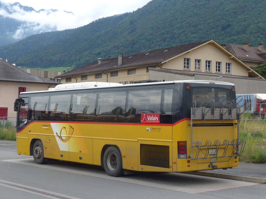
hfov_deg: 30.3
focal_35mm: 64
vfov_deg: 22.9
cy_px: 100
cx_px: 131
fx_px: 492
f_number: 3.7
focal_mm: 12.7
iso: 80
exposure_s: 1/200
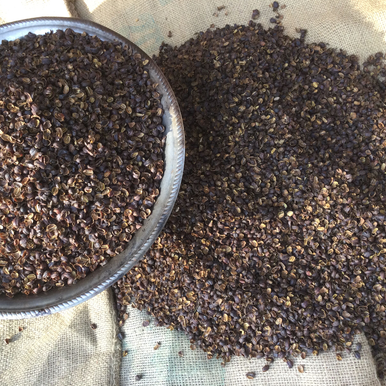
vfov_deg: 44.9
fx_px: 467
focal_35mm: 37
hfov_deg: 44.8
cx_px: 161
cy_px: 194
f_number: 2.4
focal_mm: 3.3
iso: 50
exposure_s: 1/100
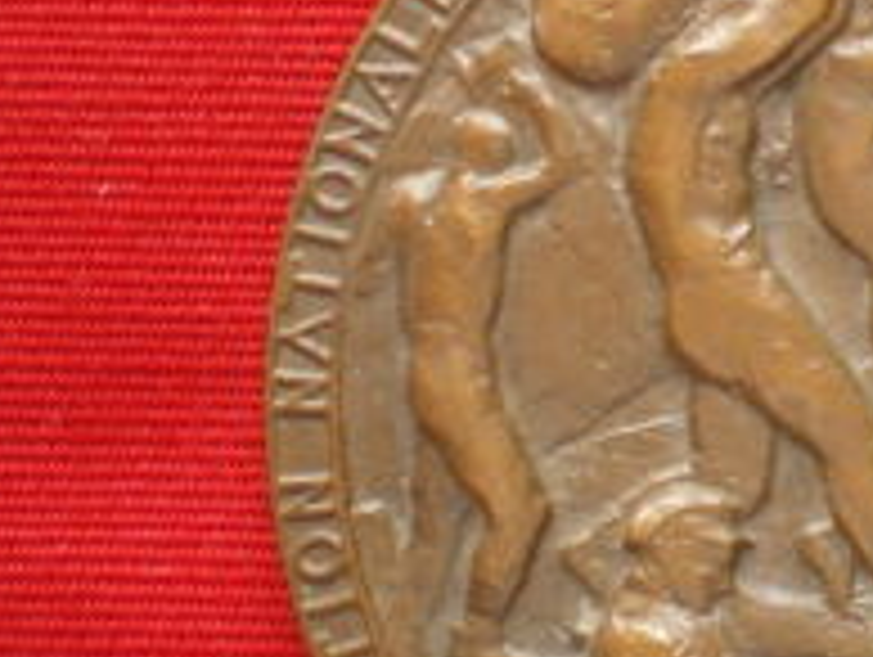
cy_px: 423
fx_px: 2374
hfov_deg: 19.8
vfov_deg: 15.7
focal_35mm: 94
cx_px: 1008
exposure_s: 1/50
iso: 100
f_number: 3.1
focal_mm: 6.3
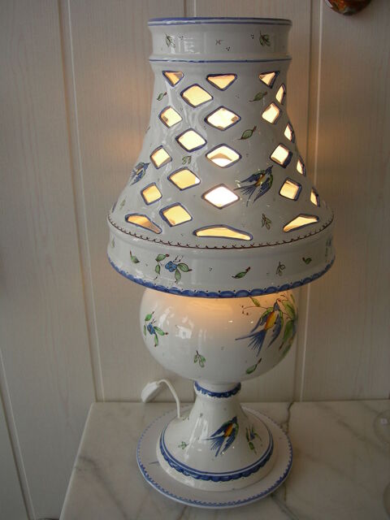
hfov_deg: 37.7
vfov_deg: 49.0
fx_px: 571
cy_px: 260
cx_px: 195
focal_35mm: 38
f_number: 2.8
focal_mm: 7.8
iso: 50
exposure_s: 1/156
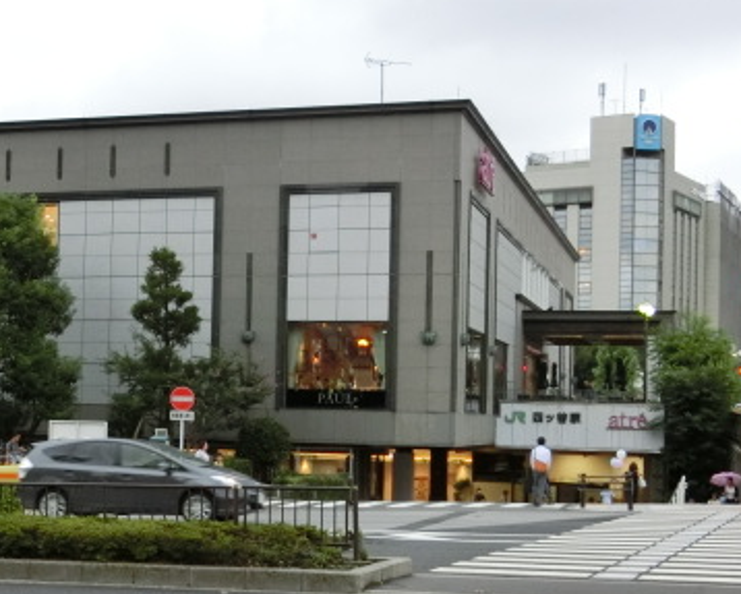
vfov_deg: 22.4
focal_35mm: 68
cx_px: 164
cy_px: 383
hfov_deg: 27.4
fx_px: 1493
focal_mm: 6.9
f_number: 4.1
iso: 400
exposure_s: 1/80
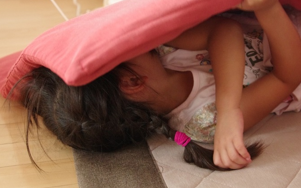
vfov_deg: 20.0
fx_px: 533
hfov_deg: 31.3
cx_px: 194
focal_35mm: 65
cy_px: 92
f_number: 2.8
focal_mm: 28
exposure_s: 1/125
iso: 3200
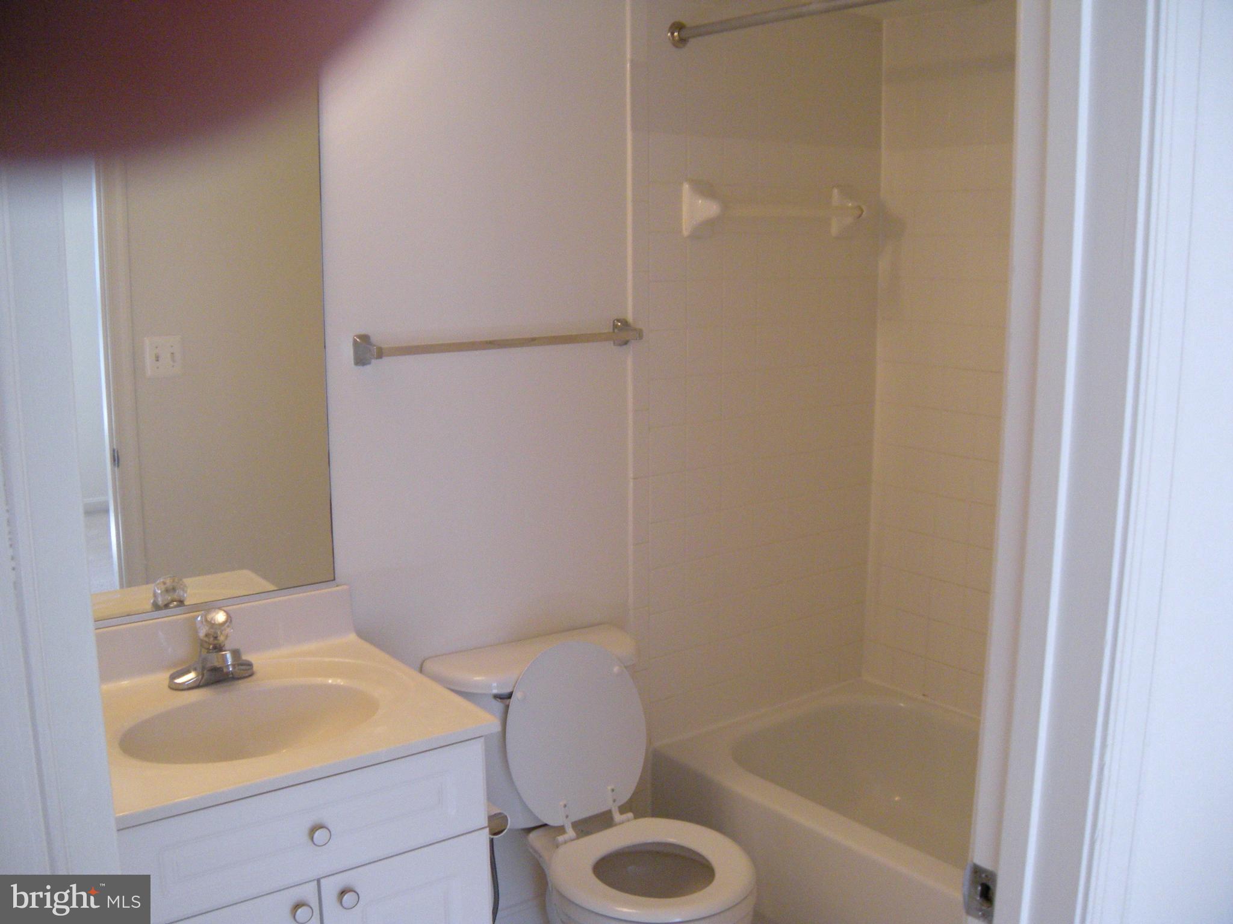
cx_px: 616
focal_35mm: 35
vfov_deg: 40.7
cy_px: 462
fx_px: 1247
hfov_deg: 52.6
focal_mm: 5.9
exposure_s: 1/54.2
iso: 229
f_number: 3.8
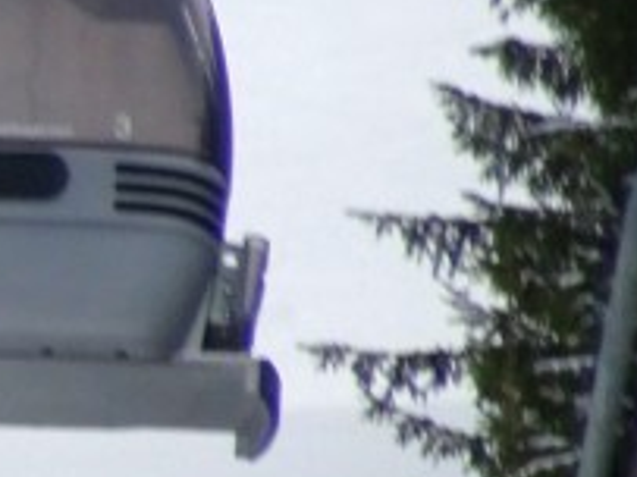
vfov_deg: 0.7
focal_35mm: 2146
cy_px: -35
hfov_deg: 0.9
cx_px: -703
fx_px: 39467
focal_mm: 72.78
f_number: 6.3
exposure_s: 1/250
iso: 125
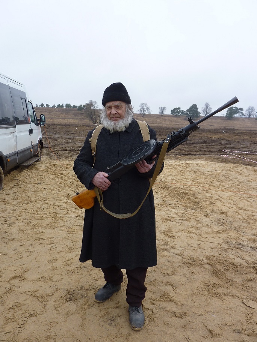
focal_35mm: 25
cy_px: 171
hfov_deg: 54.9
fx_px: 247
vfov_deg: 69.4
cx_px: 128
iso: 80
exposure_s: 1/80
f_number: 3.3
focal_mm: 4.1
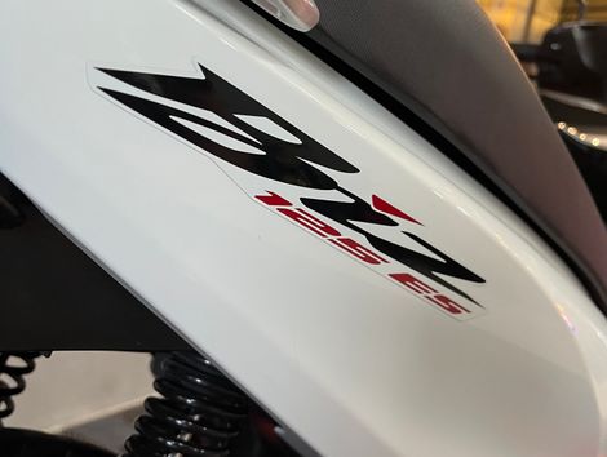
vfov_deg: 53.2
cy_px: 228
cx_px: 304
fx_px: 457
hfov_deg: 67.2
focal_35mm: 26
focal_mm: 5.1
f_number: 1.6
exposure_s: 1/60
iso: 160
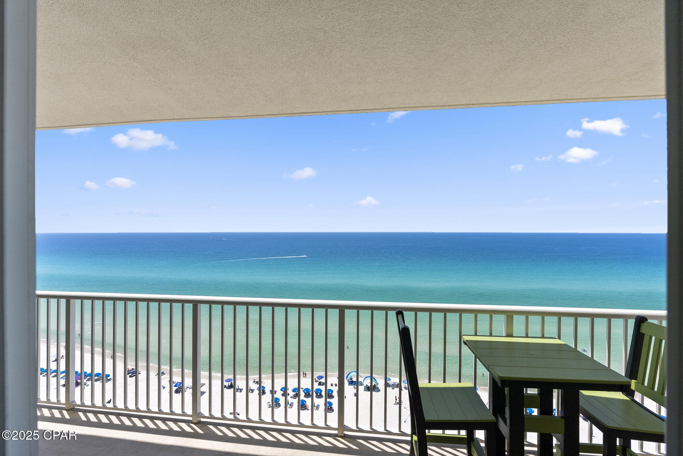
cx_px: 342
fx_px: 313
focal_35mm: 16
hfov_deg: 94.9
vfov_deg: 72.1
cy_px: 228
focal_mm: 16.5
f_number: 5.6
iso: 320
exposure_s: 1/3200
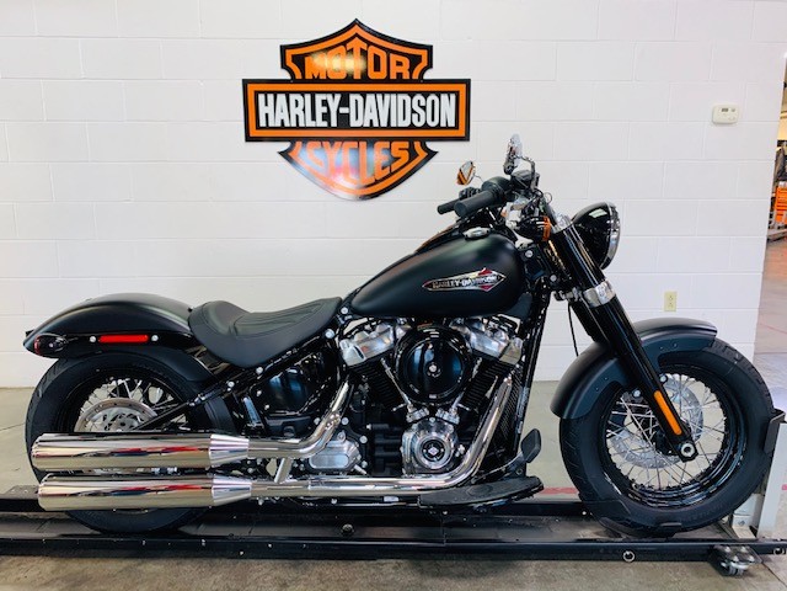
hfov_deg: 67.3
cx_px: 394
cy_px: 296
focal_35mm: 26
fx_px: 591
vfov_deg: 53.1
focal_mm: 4.25
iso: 80
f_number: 1.8
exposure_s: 1/120
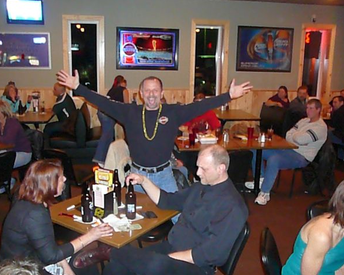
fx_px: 377
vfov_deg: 40.1
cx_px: 174
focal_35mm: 37
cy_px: 138
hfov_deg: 49.1
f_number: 2.8
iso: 1000
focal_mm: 5.2
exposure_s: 1/8
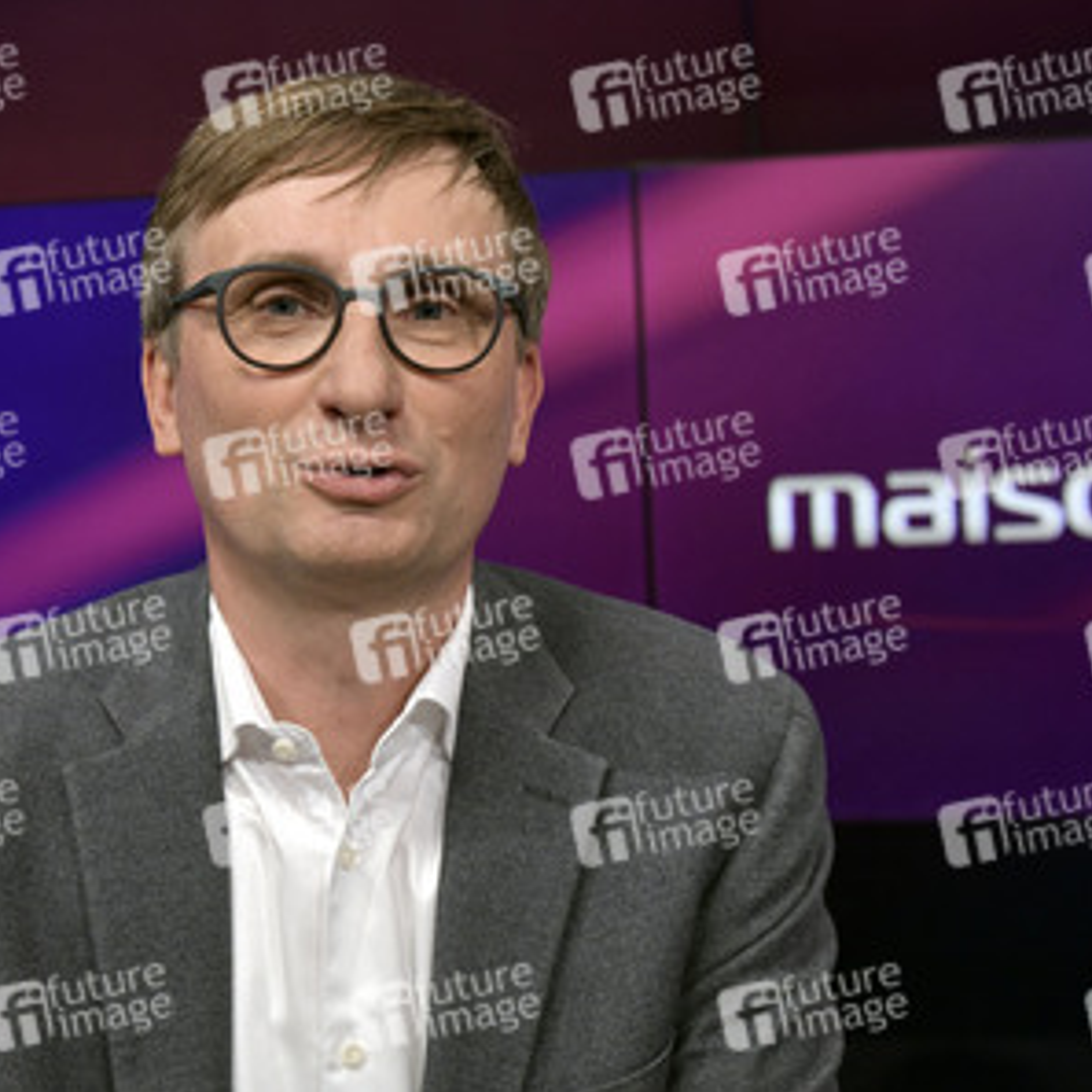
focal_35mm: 58
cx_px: 347
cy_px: 548
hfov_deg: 29.3
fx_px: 2070
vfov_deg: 29.6
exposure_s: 1/250
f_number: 5
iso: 1600
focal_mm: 45
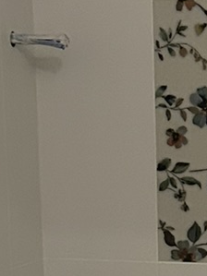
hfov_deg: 8.1
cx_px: 361
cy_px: 426
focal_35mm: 178
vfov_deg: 10.7
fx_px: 1420
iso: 320
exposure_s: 1/60
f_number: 1.5
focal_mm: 5.7
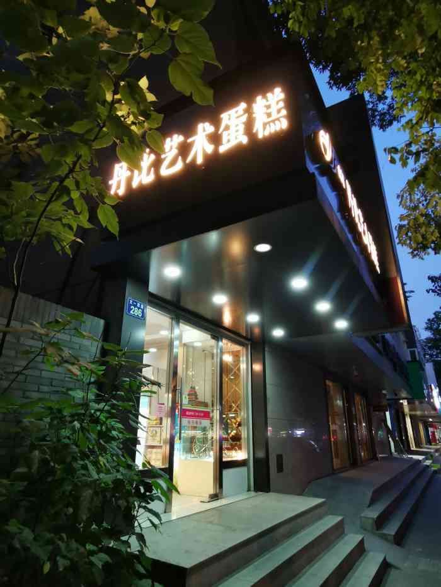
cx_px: 220
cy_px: 294
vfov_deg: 81.7
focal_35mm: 20
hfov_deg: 66.0
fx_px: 340
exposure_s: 1/25
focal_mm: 2.26
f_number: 2.2
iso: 400
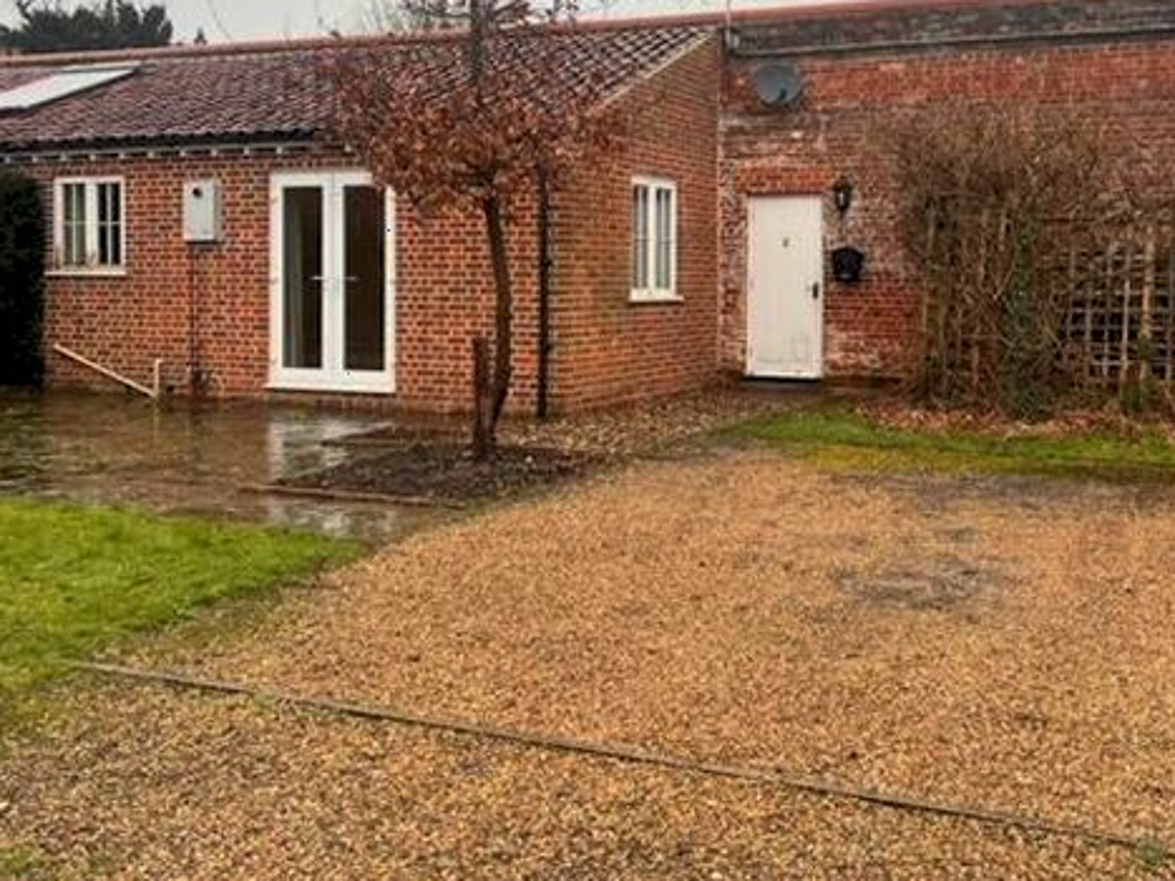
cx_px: 692
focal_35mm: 39
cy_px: 291
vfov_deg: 36.4
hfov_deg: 47.7
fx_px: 1323
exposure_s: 1/326
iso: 50
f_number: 1.5
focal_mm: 5.7
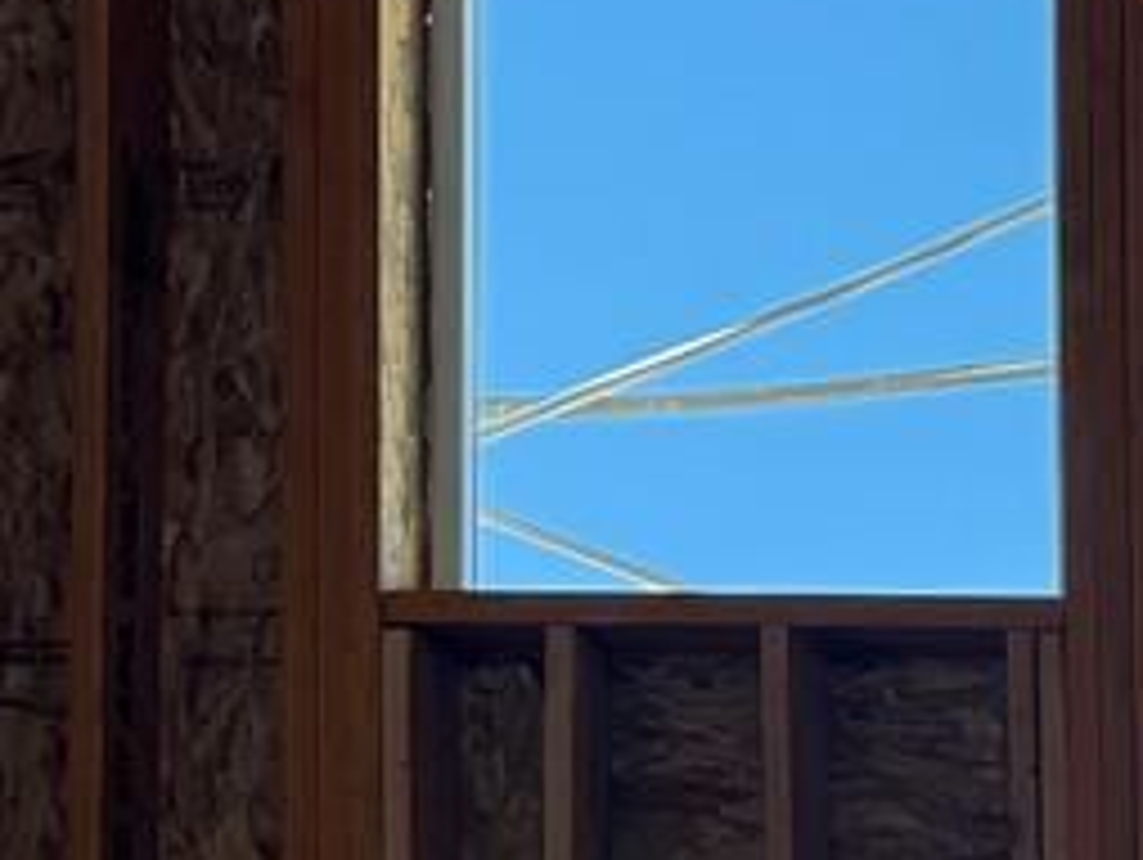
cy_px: 1625
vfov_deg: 9.3
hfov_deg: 11.4
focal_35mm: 151
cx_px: 2484
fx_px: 4991
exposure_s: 1/481
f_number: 1.78
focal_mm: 6.76
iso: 100
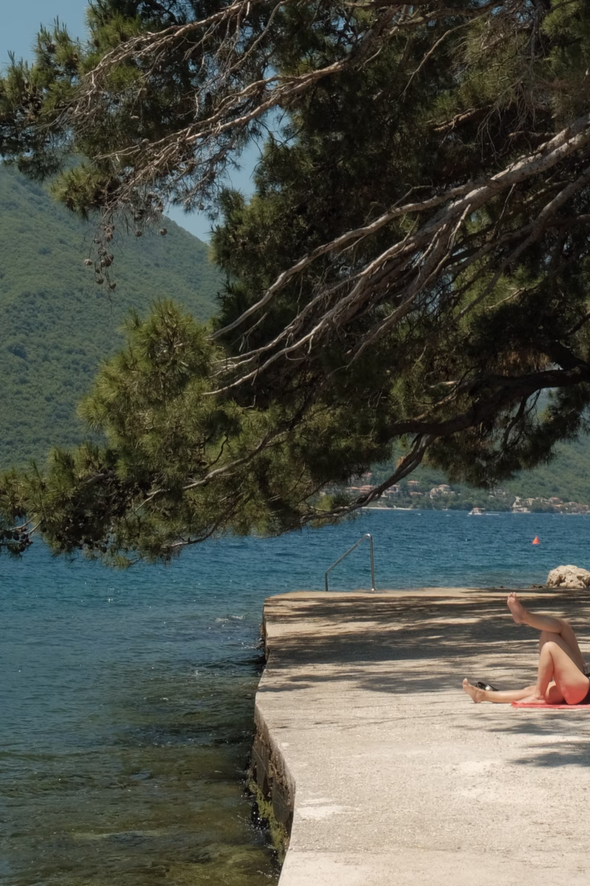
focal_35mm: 71
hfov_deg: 18.8
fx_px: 1746
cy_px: 157
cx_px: 551
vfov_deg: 27.8
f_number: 14
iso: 200
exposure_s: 1/150
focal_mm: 22.3
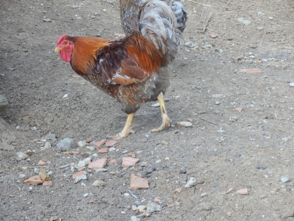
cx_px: 147
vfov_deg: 9.8
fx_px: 1291
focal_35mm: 152
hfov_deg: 13.0
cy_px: 110
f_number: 5.9
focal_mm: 26.9
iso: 250
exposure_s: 1/160
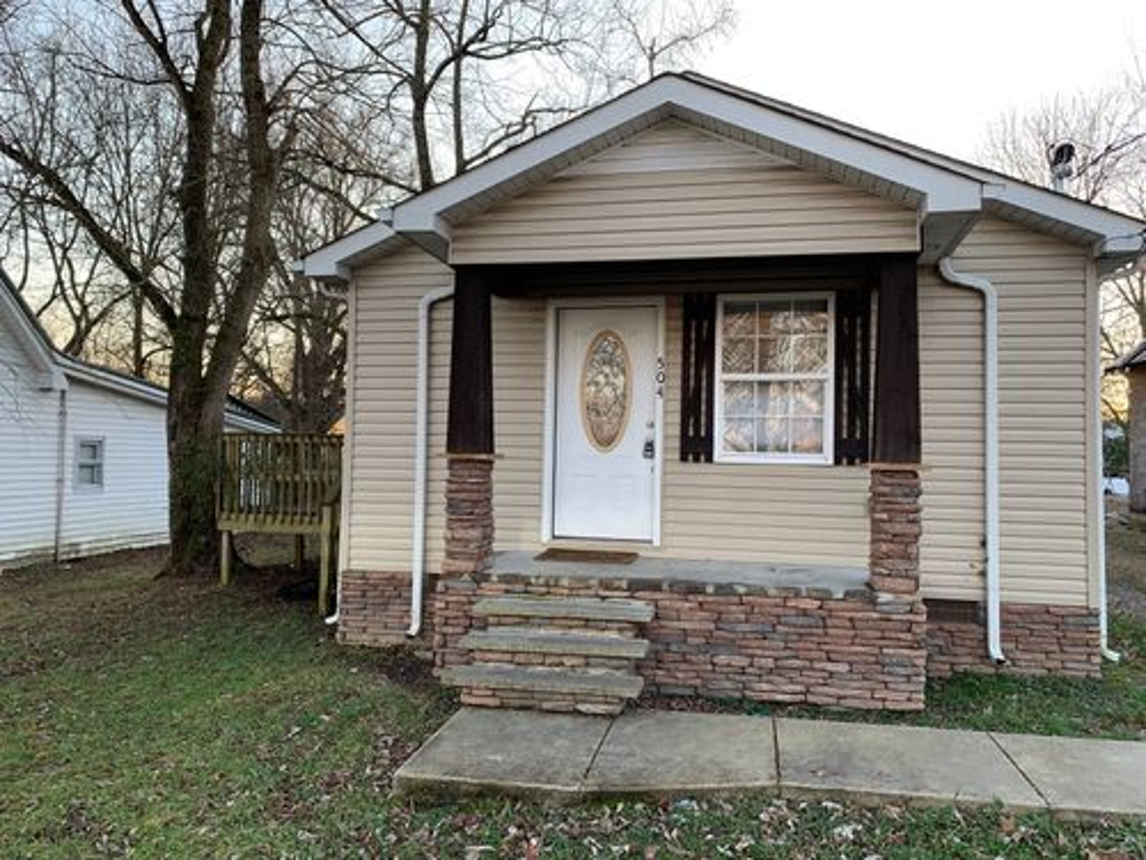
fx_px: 861
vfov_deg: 53.1
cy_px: 430
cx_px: 573
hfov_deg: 67.3
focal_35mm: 26
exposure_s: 1/121
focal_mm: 4.25
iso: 50
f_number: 1.8
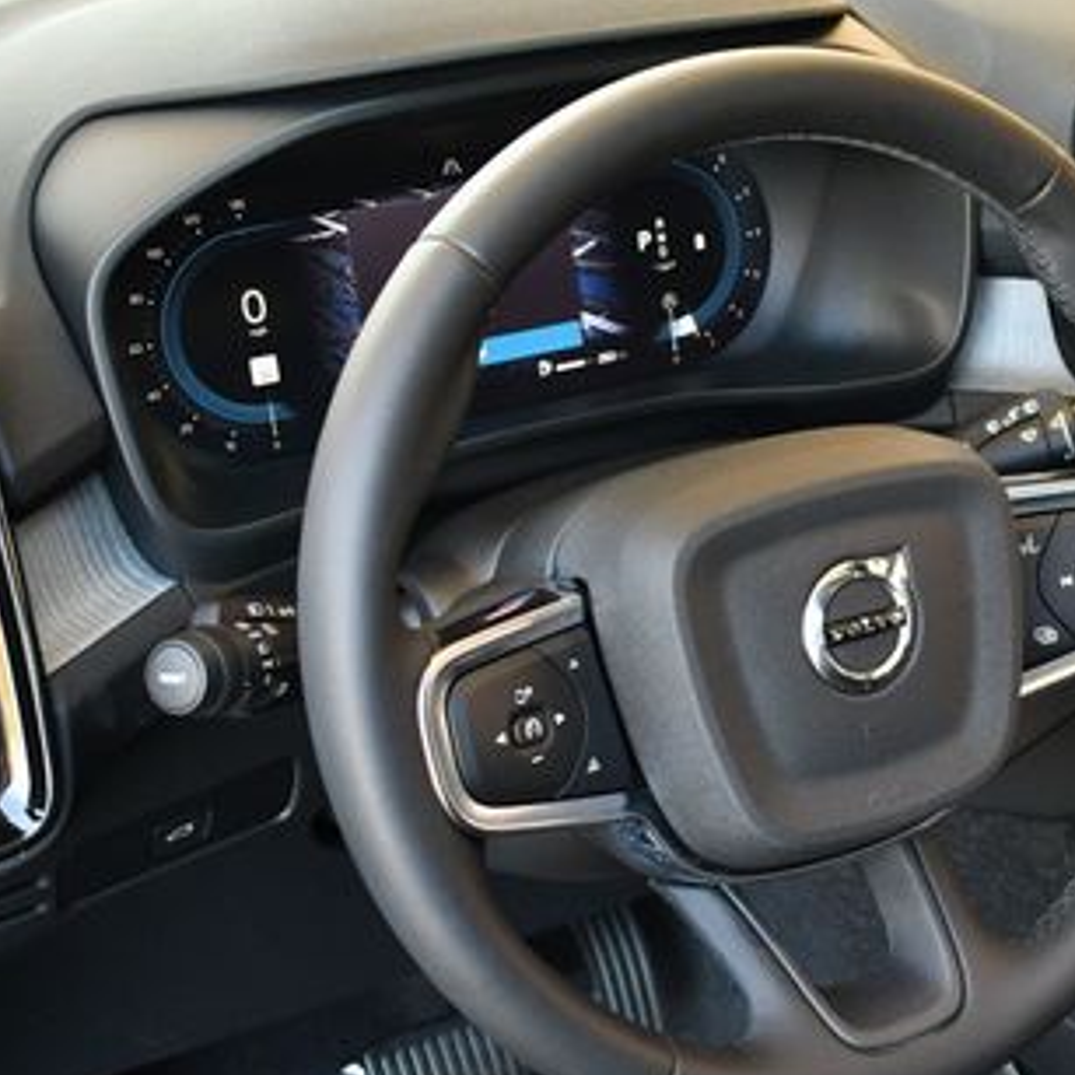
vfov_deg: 24.3
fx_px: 2495
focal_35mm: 71
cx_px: 924
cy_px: 665
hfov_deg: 23.8
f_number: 3.8
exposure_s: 1/160
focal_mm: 20
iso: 800
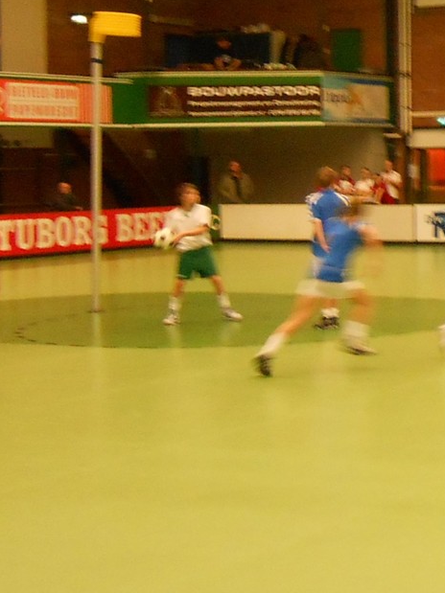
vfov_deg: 43.7
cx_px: 398
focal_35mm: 43
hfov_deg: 32.0
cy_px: 240
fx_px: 737
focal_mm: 4.6
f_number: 3.5
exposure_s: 1/30
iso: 320
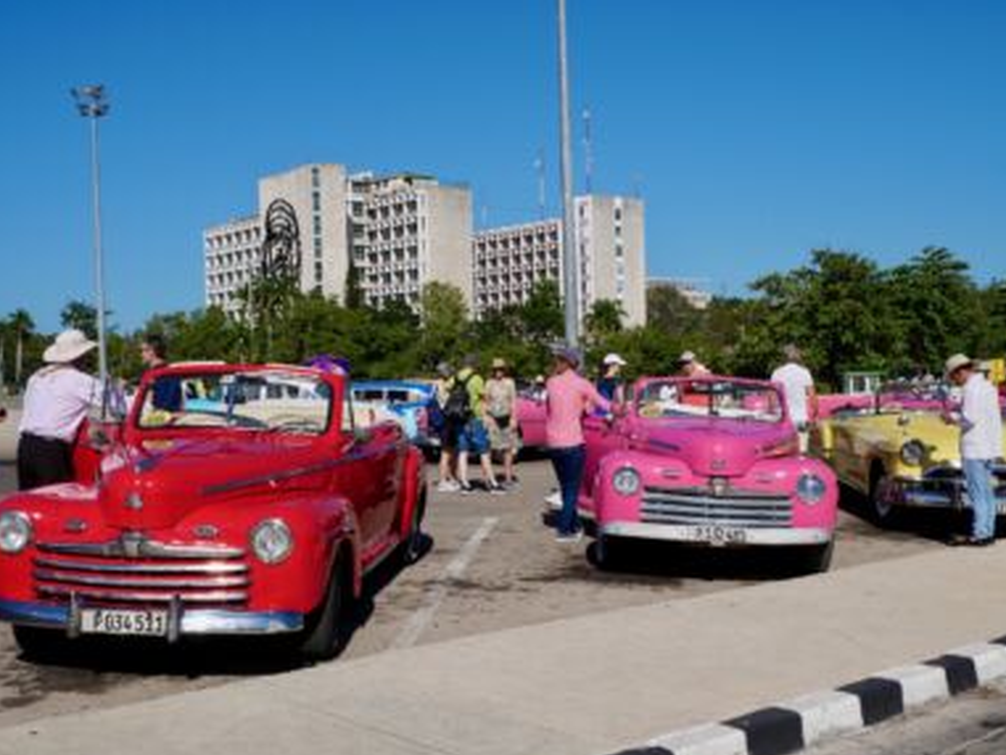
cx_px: 502
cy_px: 391
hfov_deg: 44.8
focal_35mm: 42
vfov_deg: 34.4
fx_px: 1221
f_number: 9
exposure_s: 1/800
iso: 200
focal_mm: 20
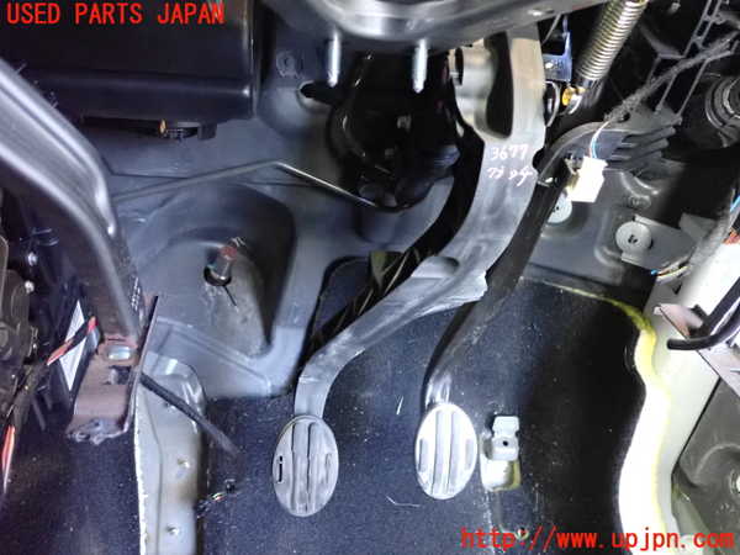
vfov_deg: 46.8
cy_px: 278
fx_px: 641
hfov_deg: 60.0
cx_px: 370
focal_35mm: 30
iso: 2000
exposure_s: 1/60
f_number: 2.3
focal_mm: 5.4
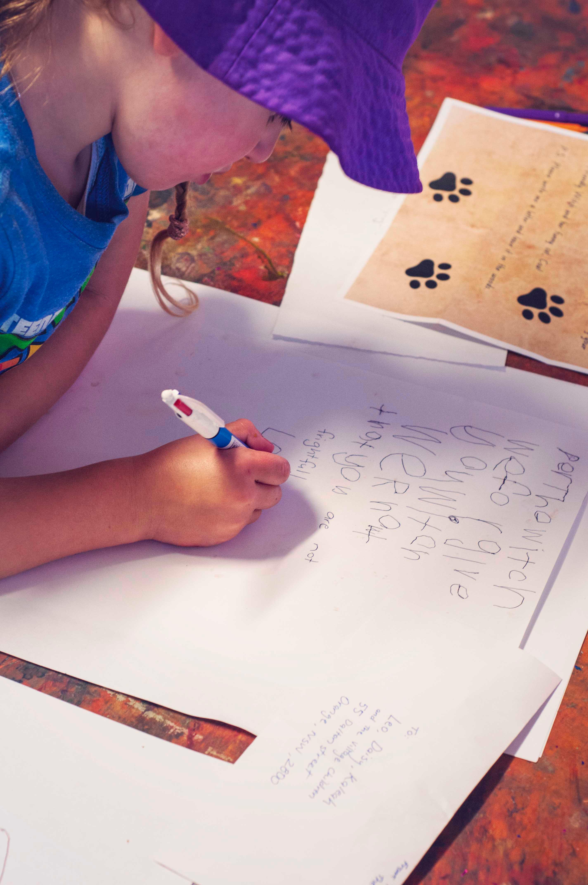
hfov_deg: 18.1
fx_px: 1842
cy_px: 442
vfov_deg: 27.0
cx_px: 294
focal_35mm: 75
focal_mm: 50
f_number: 4.5
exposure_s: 1/40
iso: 500
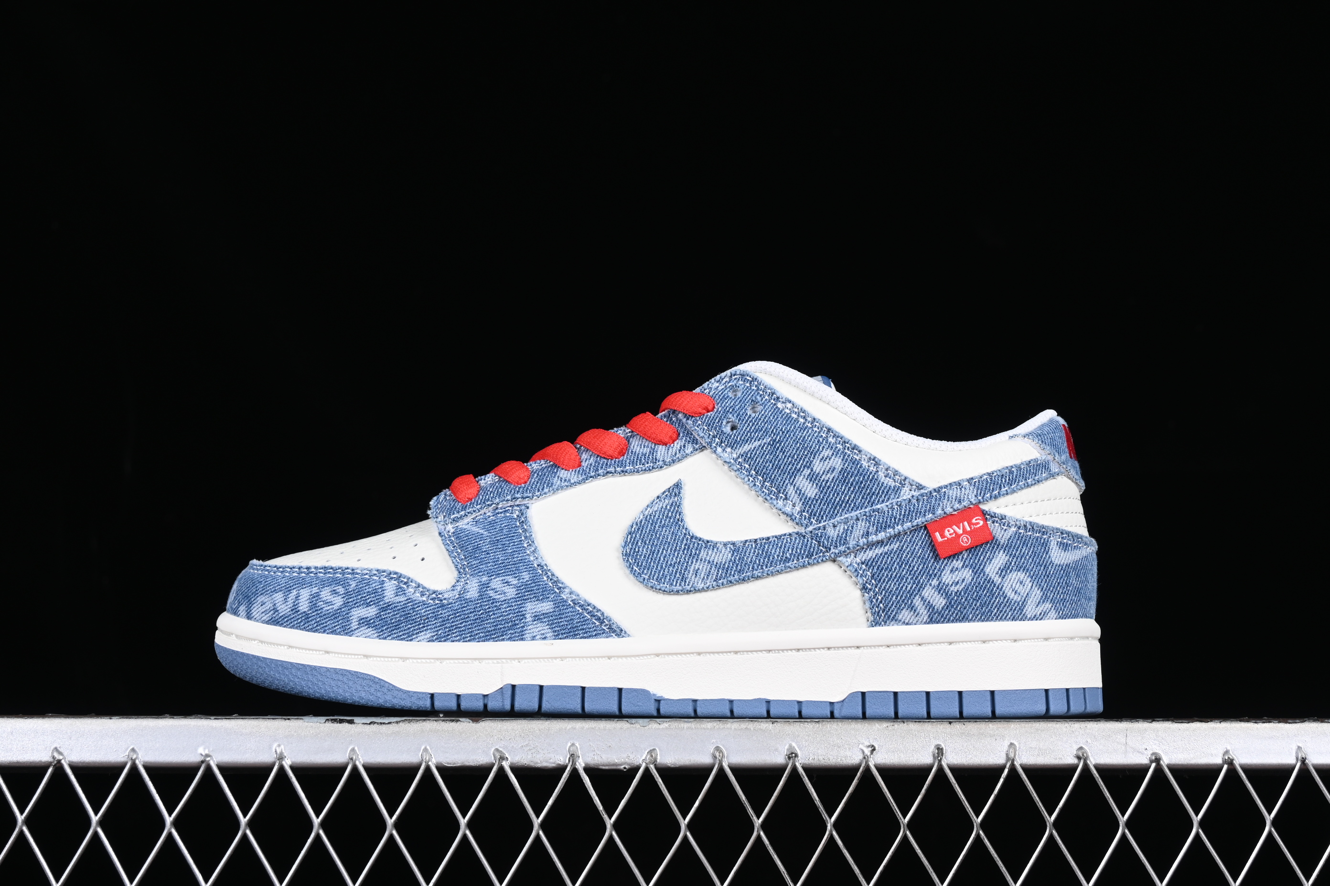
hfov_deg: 28.6
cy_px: 443
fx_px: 2604
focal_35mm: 70
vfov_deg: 19.3
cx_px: 665
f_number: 8
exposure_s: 1/80
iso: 160
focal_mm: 47
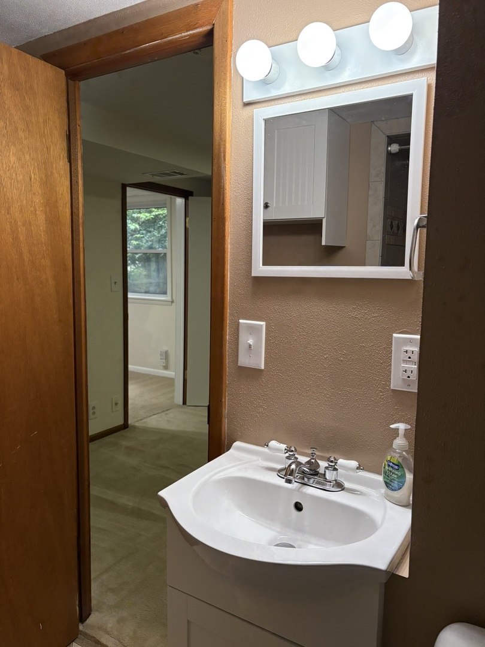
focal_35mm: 26
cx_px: 242
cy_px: 324
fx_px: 486
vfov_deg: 67.3
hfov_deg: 53.1
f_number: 1.6
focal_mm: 5.96
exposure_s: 1/120
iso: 250
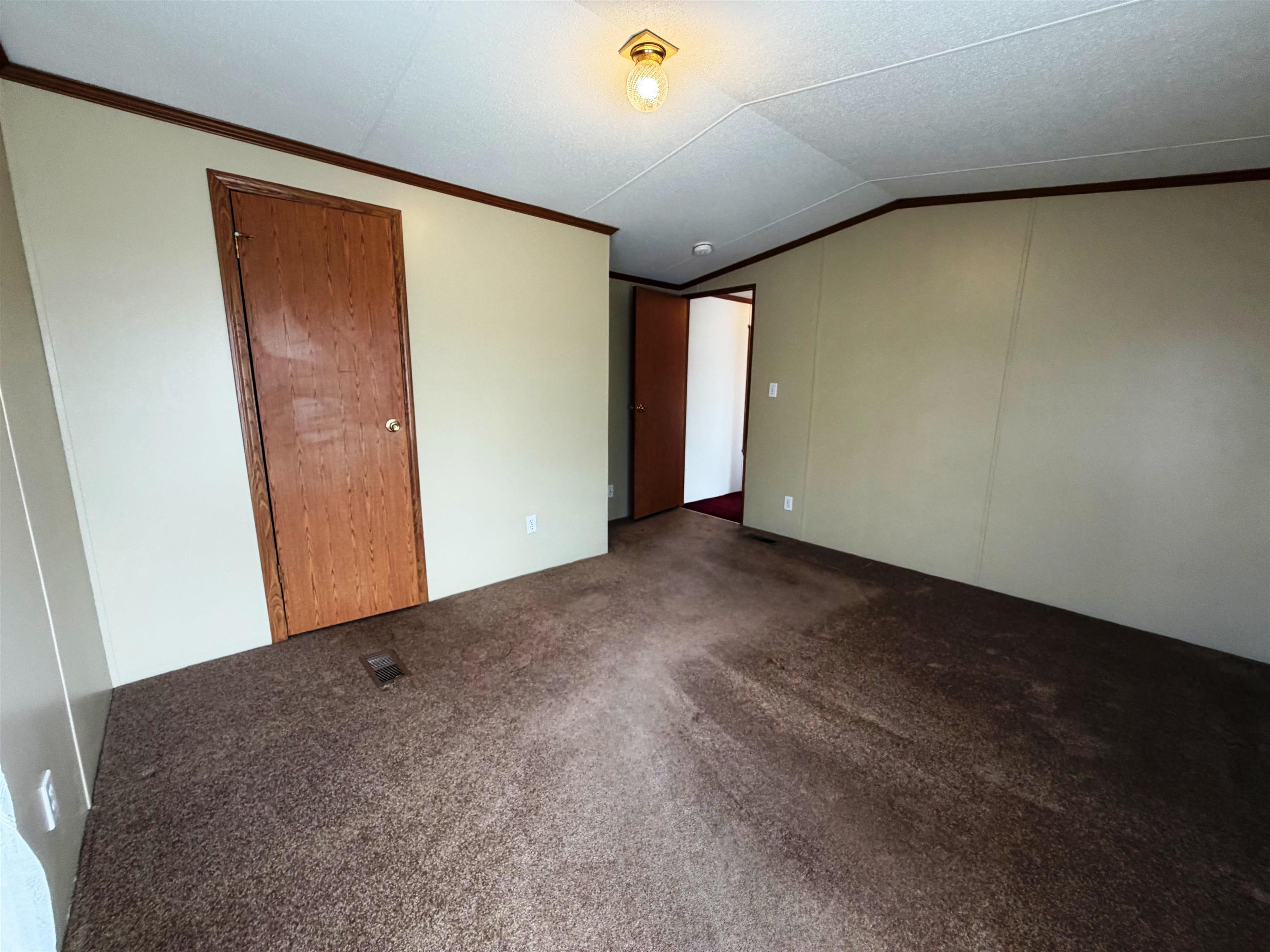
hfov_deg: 102.1
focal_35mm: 14
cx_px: 635
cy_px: 476
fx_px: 514
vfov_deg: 85.7
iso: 250
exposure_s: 1/60
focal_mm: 2.22
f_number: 2.2
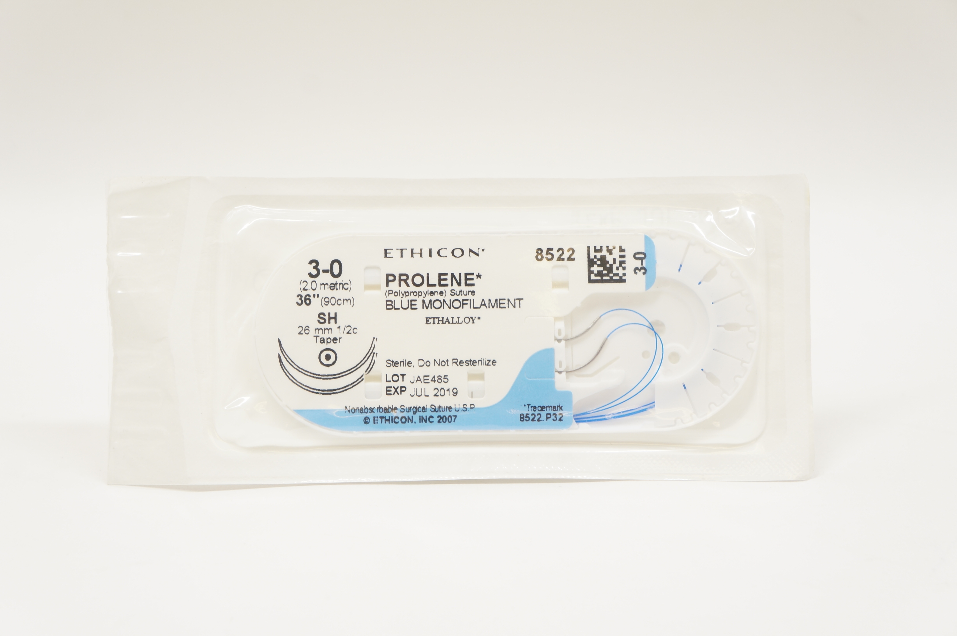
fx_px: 1394
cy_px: 318
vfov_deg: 25.7
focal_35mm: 52
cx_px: 478
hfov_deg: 37.9
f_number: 7.1
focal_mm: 35
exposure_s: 1/40
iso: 400
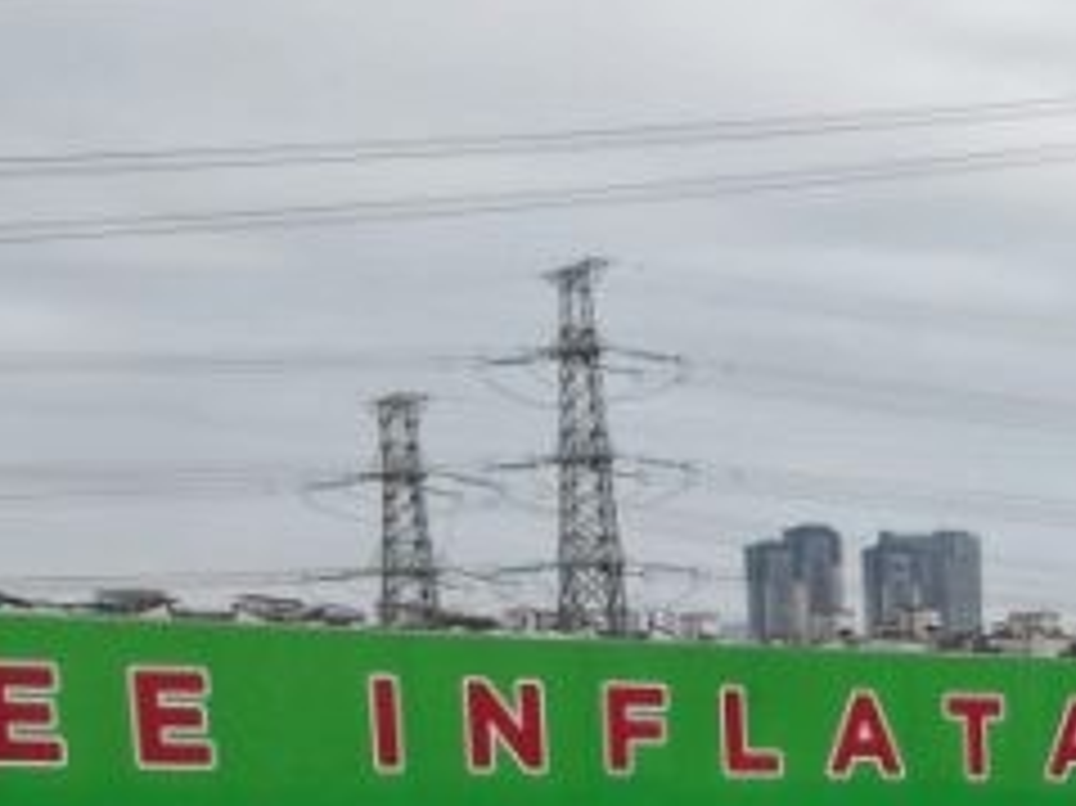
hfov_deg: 17.5
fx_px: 3200
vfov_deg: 13.0
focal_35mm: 103
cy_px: 1468
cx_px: 1508
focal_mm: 6.72
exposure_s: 1/2500
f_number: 1.7
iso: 120
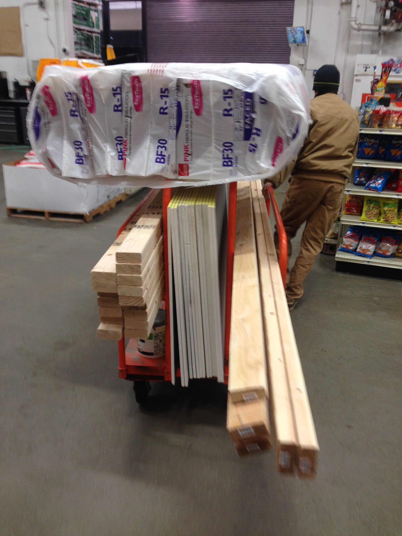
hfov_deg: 42.9
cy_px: 268
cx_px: 201
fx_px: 511
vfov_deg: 55.4
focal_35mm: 33
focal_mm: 4.12
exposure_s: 1/20
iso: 50
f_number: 2.4
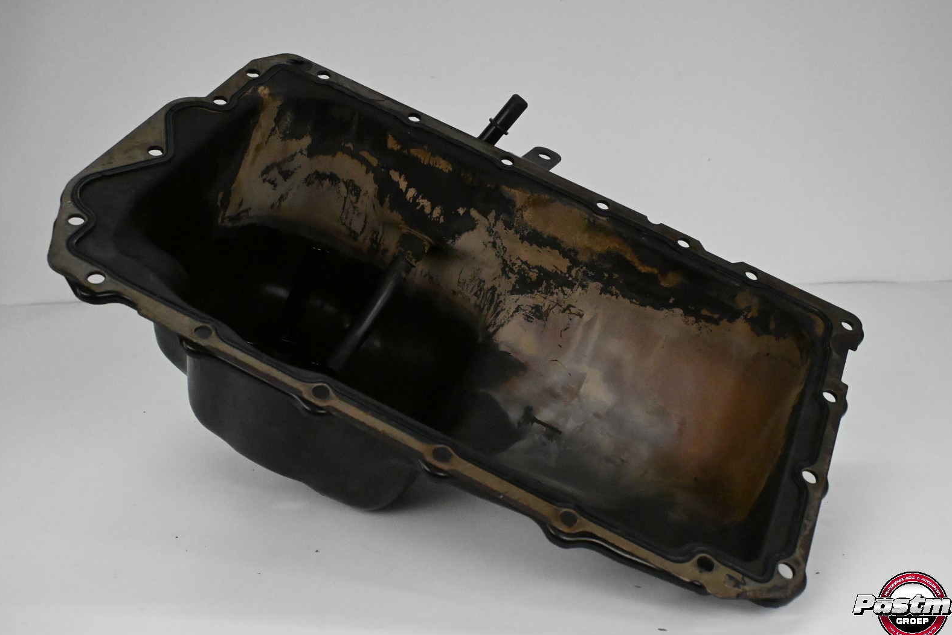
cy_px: 320
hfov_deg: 51.0
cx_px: 486
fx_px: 999
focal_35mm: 38
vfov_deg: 35.3
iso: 10000
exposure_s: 1/2500
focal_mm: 24.5
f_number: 6.3
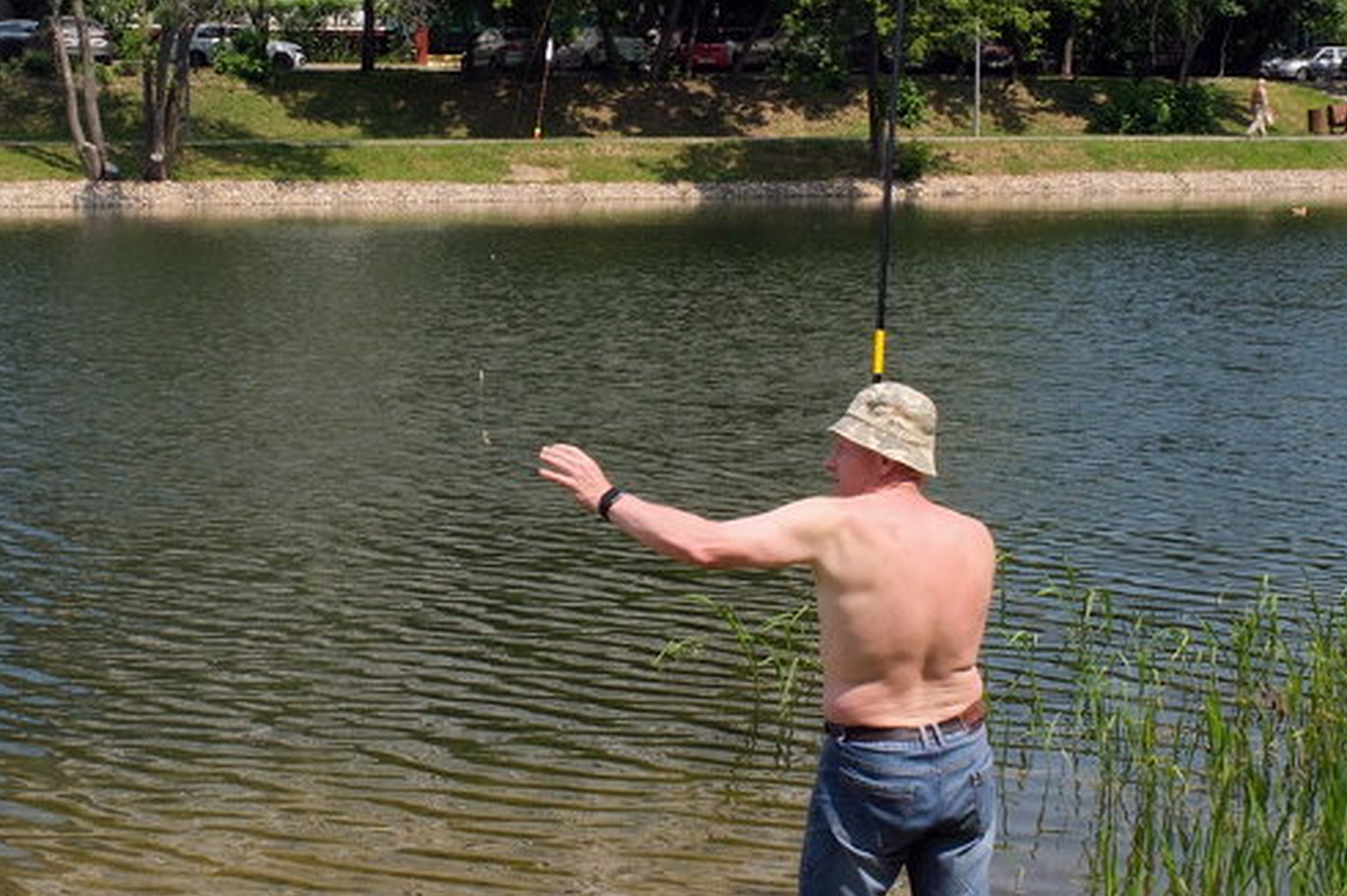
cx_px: 532
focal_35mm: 66
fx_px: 2469
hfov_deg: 30.4
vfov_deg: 20.6
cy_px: 395
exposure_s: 1/600
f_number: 10
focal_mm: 18
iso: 640
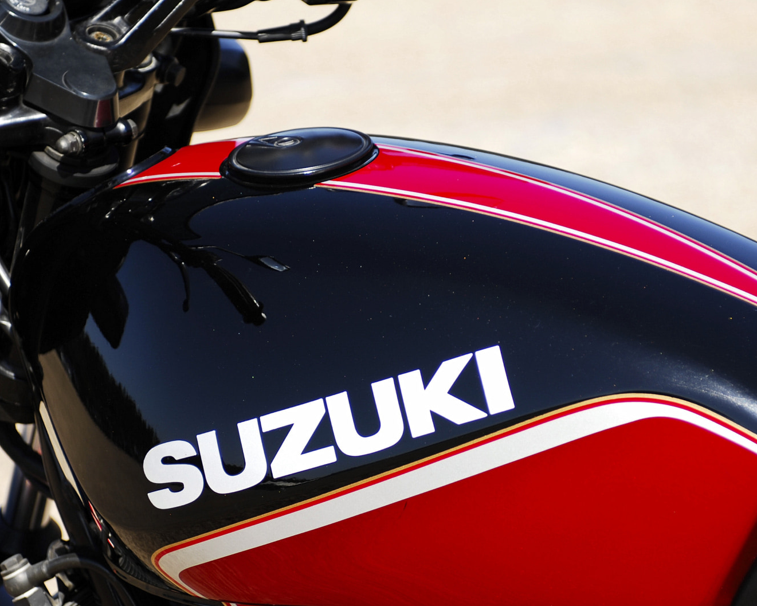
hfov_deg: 12.9
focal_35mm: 149
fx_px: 3338
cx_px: 430
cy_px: 359
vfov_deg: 10.4
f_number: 4
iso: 100
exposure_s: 1/640
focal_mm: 70
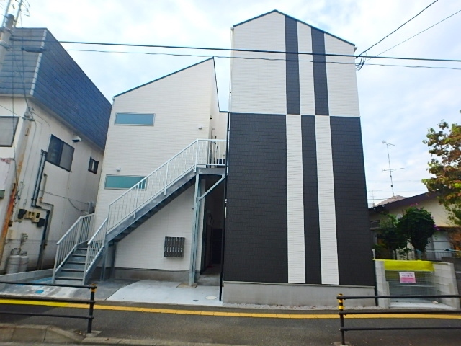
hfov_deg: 79.0
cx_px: 230
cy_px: 173
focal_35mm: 21
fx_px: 280
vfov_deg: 63.4
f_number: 3.5
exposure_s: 1/500
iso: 125
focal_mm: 3.7
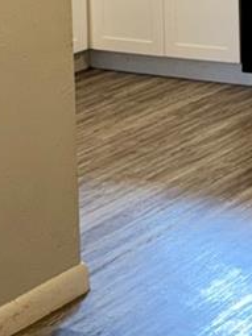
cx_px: 582
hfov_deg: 11.2
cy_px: -202
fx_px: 1098
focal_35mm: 113
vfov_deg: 15.7
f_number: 1.78
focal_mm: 6.76
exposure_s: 1/22
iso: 64
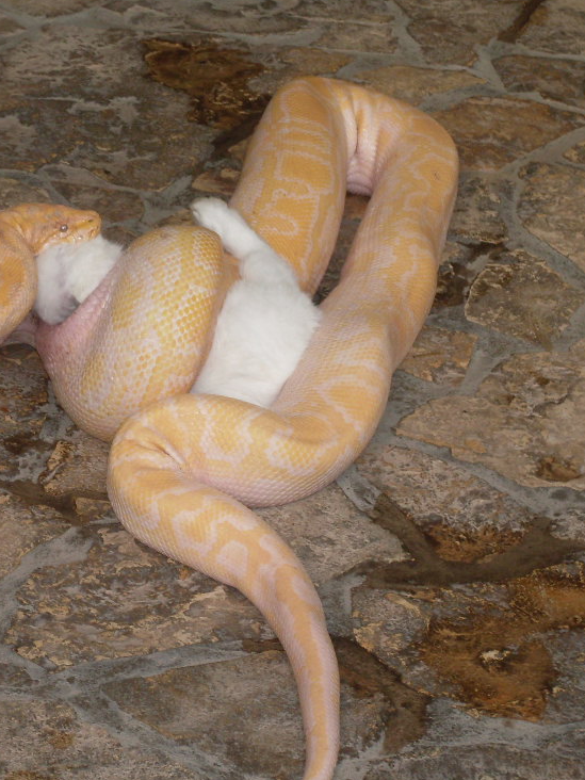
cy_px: 376
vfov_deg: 13.7
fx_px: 3245
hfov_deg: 10.3
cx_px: 175
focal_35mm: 144
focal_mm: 17.1
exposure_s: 1/60
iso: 120
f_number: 4.8
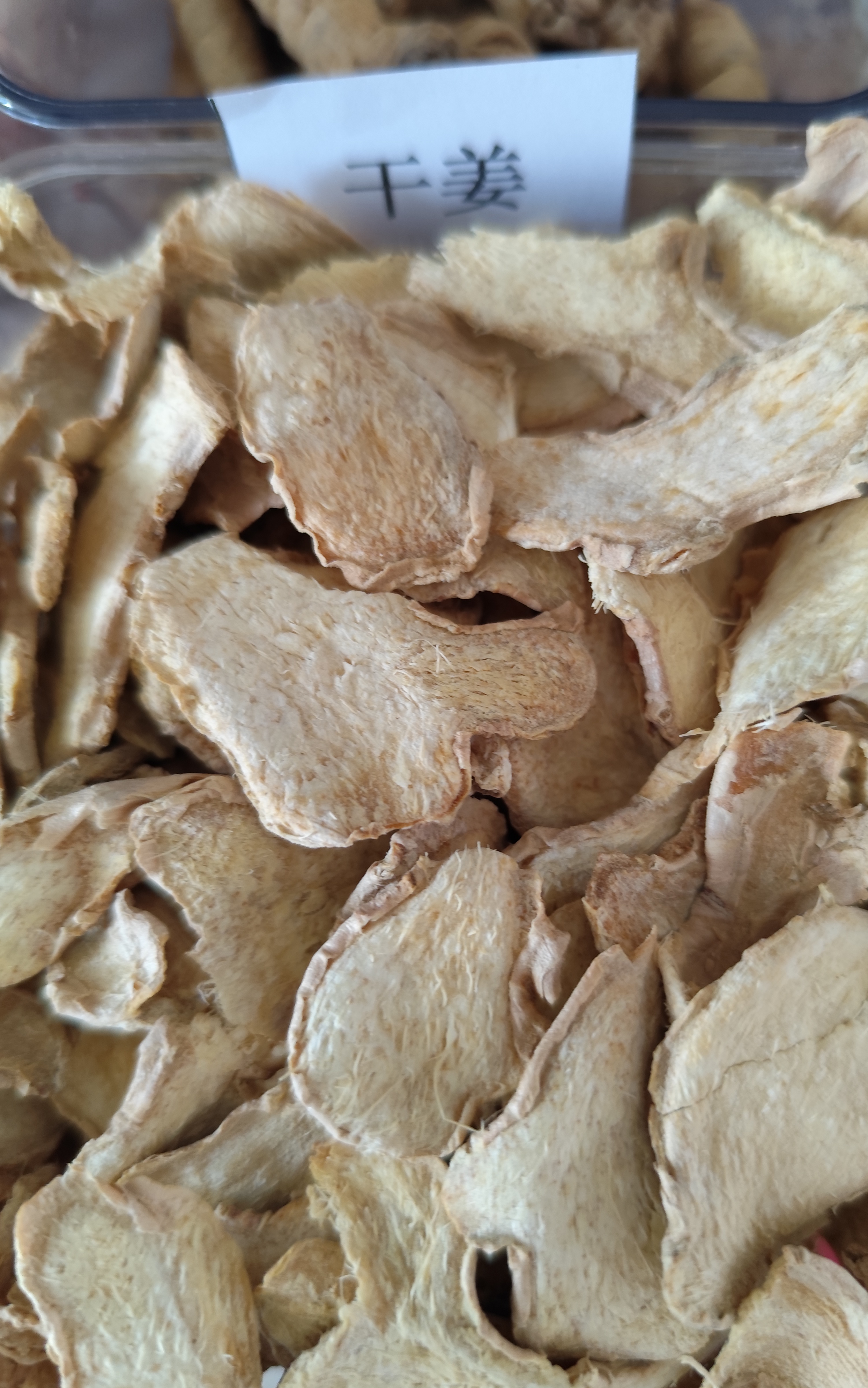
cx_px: 474
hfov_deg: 49.2
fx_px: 946
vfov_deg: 72.5
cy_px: 708
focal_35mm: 25
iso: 1250
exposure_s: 1/33.3
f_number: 1.65
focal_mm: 6.19
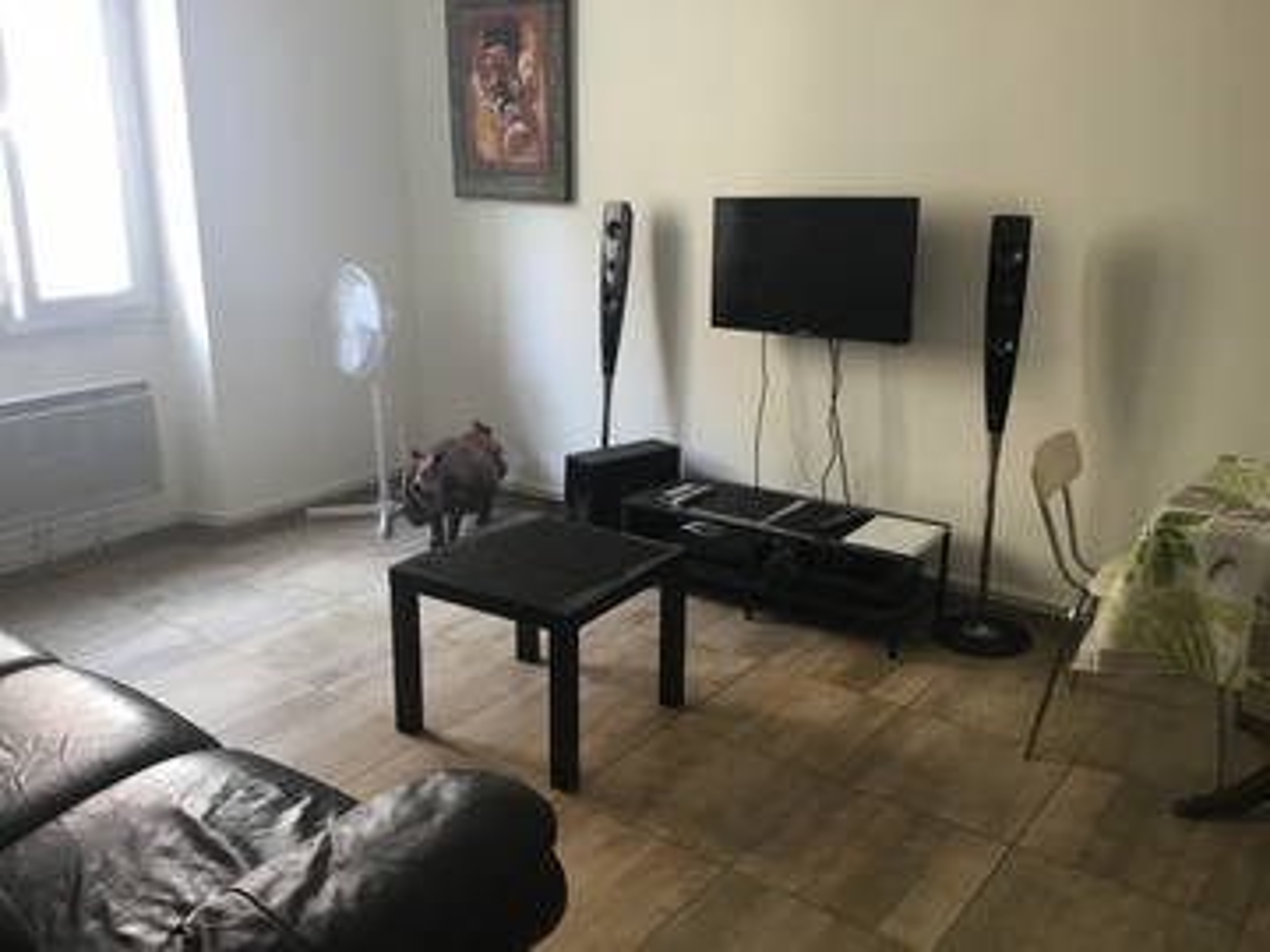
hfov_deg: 58.4
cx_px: 635
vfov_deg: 45.4
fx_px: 1137
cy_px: 476
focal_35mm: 31
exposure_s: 1/33
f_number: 2.4
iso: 100
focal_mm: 3.3
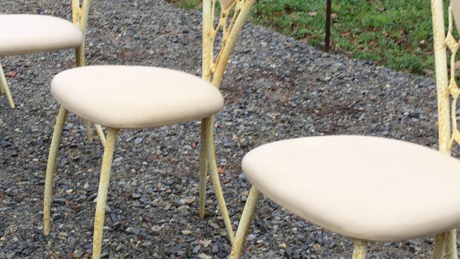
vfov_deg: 17.7
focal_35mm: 68
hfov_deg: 30.8
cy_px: 97
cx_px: 156
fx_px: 829
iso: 32
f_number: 2.2
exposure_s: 1/50
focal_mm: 4.15
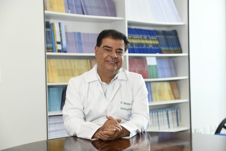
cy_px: 76
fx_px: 352
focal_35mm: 56
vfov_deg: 24.2
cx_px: 113
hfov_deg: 35.6
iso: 1250
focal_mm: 56
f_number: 4
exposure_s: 1/250
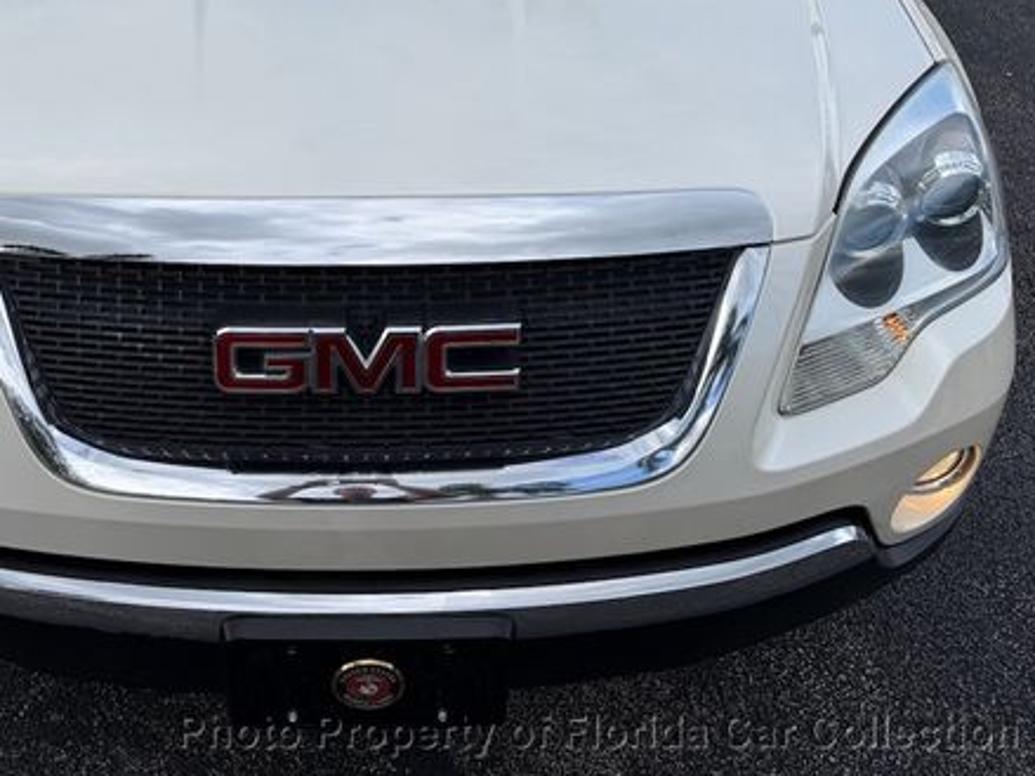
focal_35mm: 35
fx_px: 1046
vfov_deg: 39.8
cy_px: 215
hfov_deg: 51.6
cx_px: 339
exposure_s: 1/3584
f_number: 1.78
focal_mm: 6.76
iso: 80
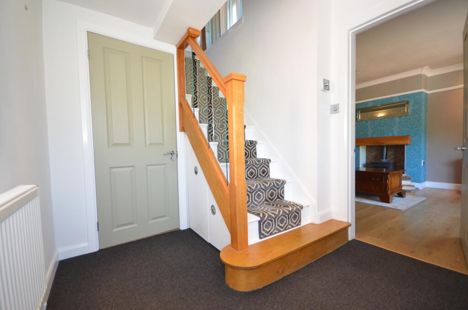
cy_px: 155
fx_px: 195
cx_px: 234
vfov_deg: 77.1
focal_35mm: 15
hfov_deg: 100.5
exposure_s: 1/60
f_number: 4
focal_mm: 10
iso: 900
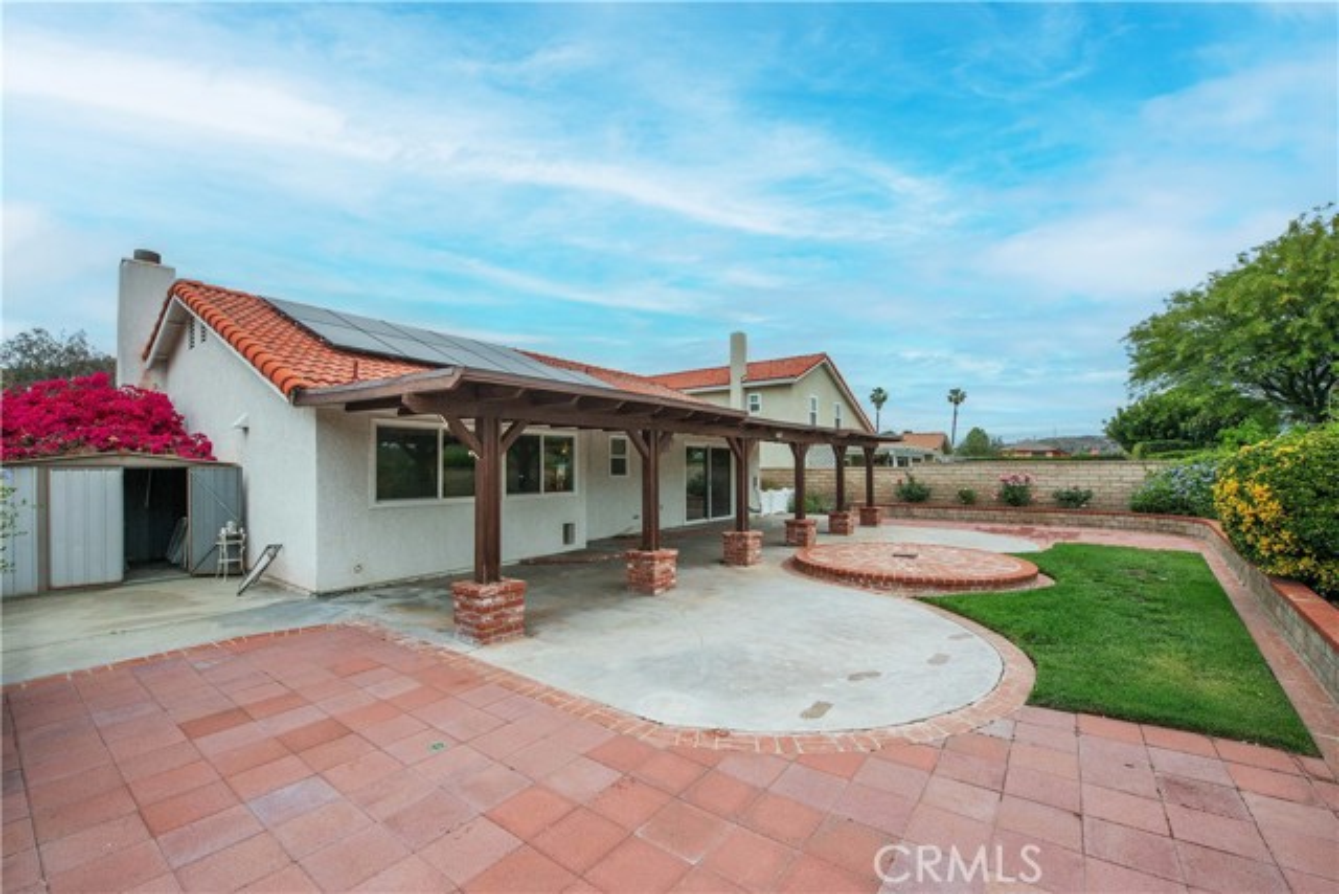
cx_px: 670
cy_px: 447
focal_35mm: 14
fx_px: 521
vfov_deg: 81.2
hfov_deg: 104.2
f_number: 5.6
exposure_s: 1/1600
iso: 400
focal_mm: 14
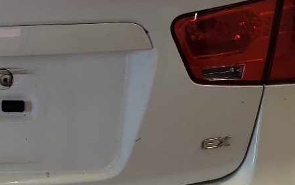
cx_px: -97
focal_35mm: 99
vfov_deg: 13.2
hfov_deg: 19.3
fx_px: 796
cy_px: 42
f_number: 1.5
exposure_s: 1/120
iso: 54
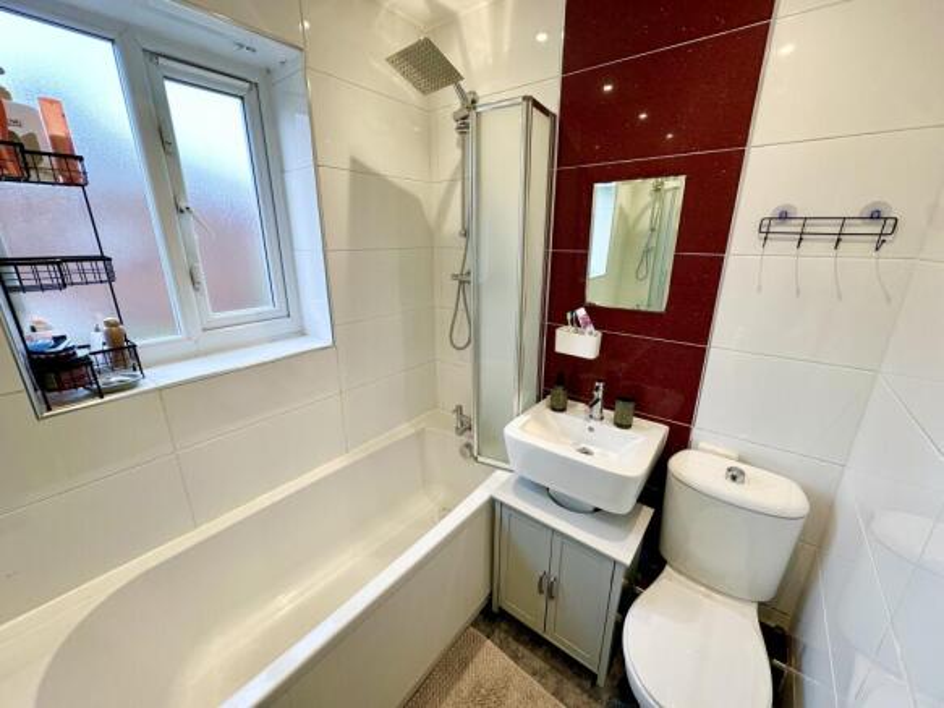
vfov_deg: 85.7
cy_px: 354
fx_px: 382
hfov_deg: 102.1
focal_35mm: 14
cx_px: 472
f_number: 2.2
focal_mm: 2.22
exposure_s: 1/100
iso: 80
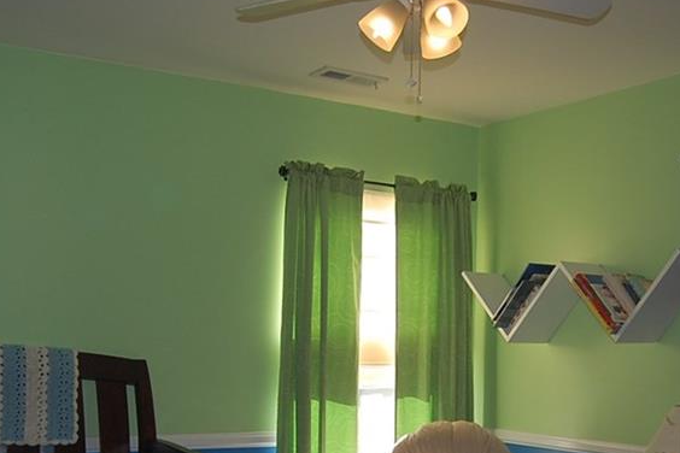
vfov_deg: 26.7
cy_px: 399
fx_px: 925
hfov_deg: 40.3
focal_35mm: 49
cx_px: 336
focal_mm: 18
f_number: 3.5
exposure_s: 1/400
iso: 400
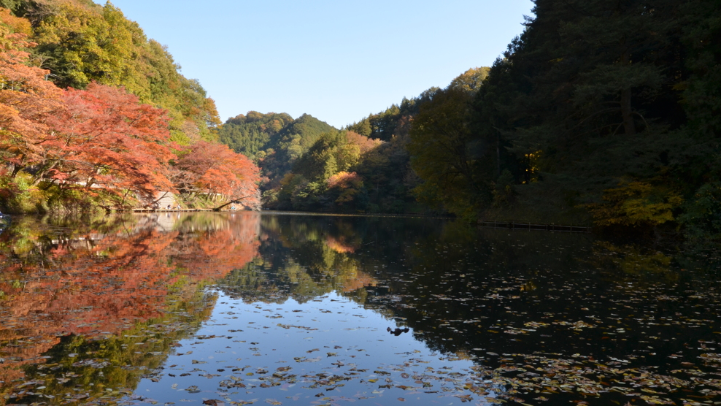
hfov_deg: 71.9
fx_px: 497
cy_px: 224
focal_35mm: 26
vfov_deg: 44.3
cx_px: 355
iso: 250
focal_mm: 16
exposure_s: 1/30
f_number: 16
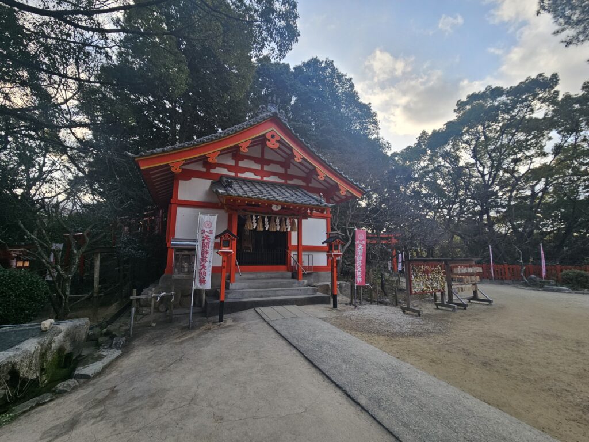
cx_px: 294
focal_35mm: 13
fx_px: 221
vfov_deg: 89.9
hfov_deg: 106.2
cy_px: 221
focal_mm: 2.2
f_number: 2.2
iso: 50
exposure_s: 1/298
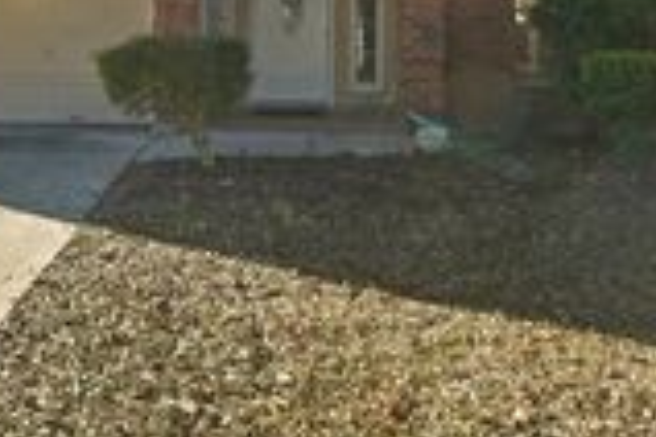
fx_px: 747
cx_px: 243
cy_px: 10
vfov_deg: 30.5
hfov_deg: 47.0
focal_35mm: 41
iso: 250
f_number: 8
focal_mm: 9
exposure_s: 1/640
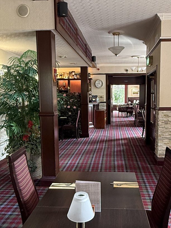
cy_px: 126
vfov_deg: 52.5
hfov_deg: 40.5
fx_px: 231
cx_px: 102
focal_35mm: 35
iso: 320
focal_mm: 2.22
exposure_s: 1/50
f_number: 2.2
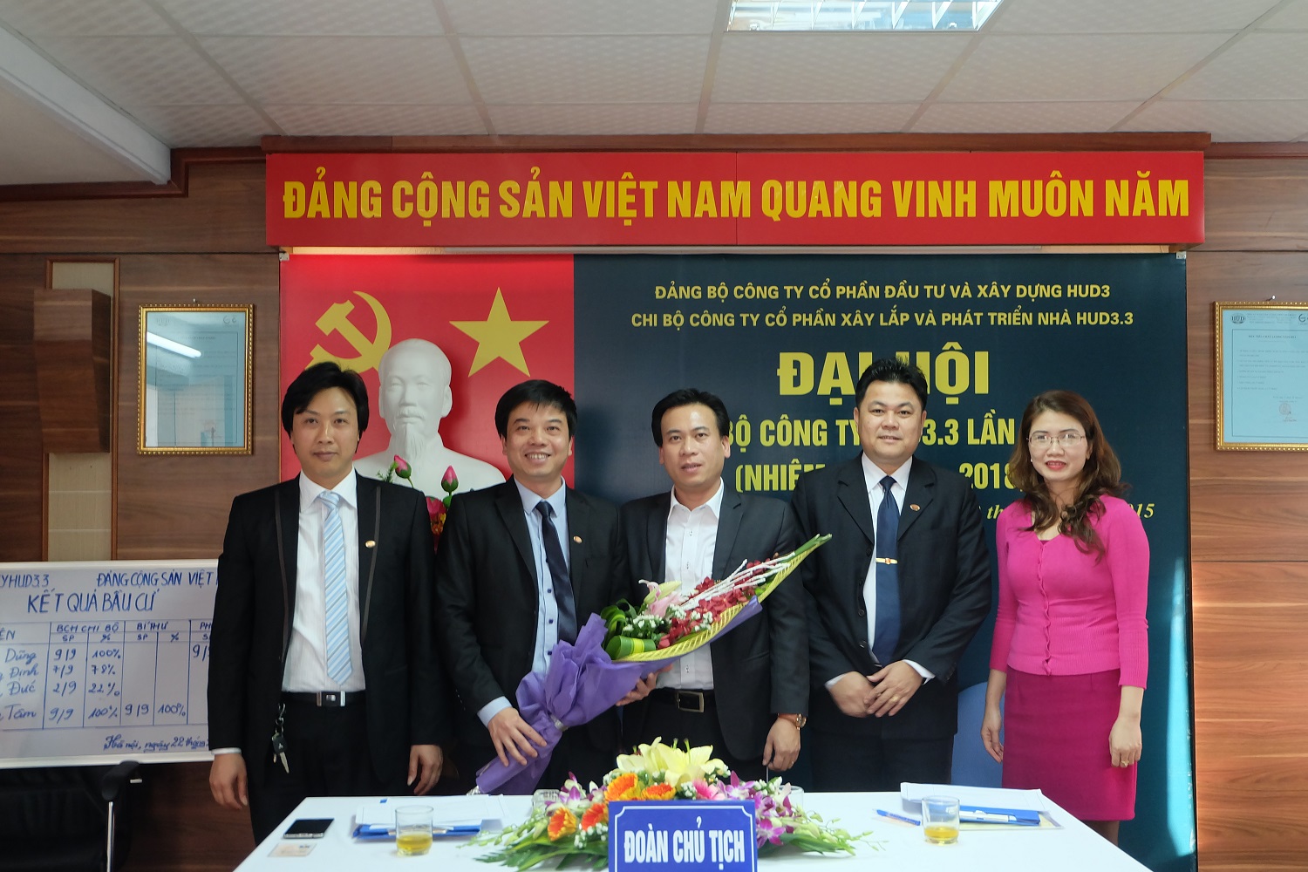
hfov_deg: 50.7
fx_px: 1381
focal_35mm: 38
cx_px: 654
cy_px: 436
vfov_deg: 35.1
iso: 1250
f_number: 4.5
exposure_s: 1/30
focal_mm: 25.6
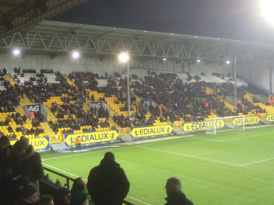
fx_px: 340
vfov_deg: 33.6
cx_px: 120
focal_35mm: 43
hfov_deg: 43.8
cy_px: 107
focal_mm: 4.15
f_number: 2.2
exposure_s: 1/30
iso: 50
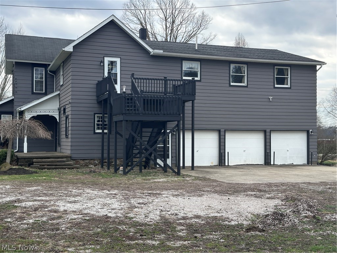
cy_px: 126
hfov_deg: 39.7
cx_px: 168
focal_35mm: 48
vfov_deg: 30.3
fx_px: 467
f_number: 1.78
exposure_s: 1/1667
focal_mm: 6.86
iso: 64
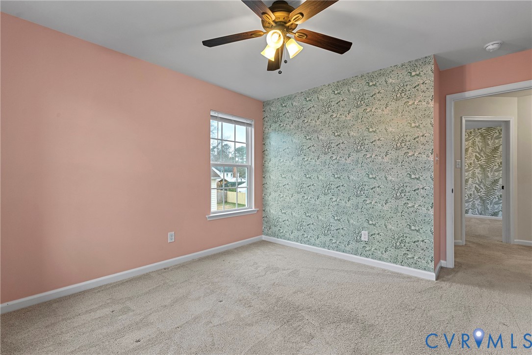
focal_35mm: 16
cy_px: 178
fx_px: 236
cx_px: 266
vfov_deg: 73.8
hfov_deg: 96.7
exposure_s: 1/4
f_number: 8
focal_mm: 16
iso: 800
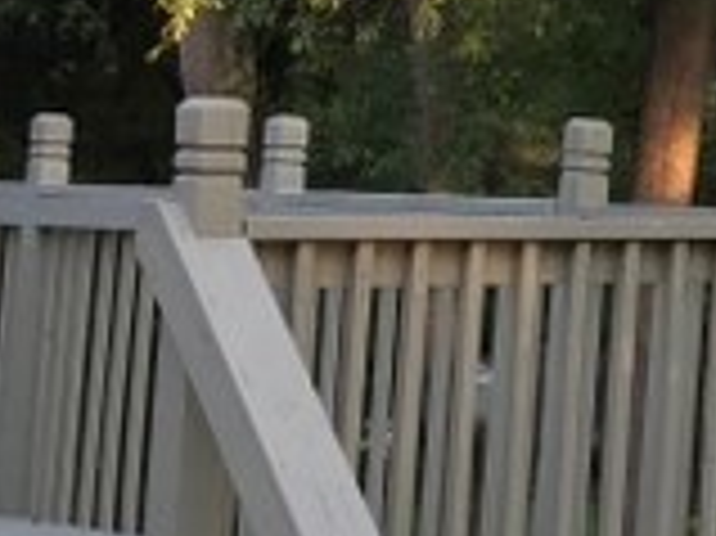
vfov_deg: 10.1
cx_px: 1292
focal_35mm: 146
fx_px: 3018
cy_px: -18
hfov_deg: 12.4
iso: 32
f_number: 2.2
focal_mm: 4.15
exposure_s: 1/60
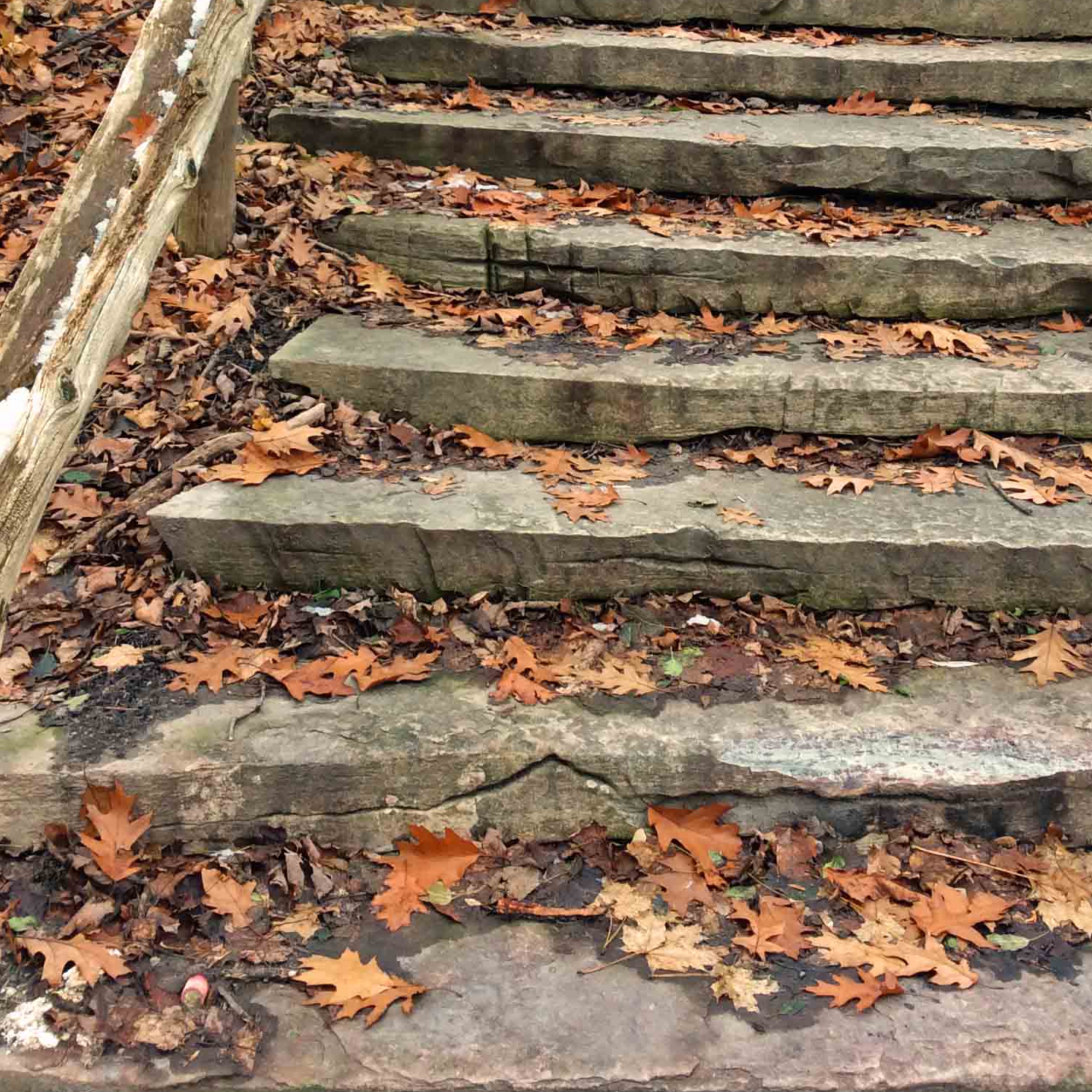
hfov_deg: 34.7
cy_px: 259
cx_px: 577
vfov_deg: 33.9
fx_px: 1749
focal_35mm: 49
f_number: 2.4
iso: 40
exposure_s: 1/120
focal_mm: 3.3
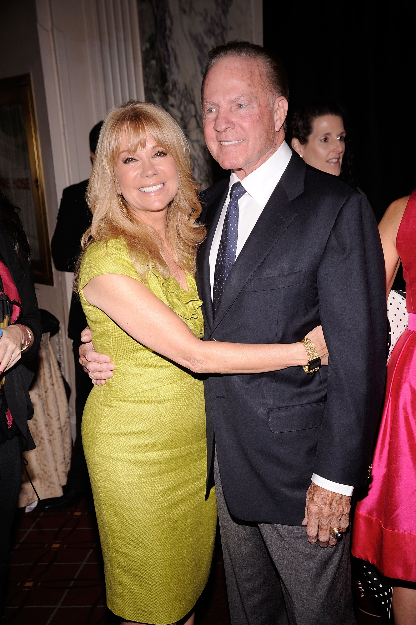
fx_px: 972
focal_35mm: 56
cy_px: 312
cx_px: 208
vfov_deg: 35.7
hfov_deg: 24.2
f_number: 7.1
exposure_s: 1/160
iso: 320
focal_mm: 56
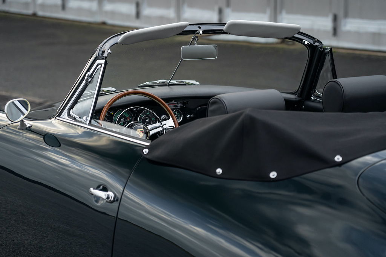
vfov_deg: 13.0
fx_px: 1126
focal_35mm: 105
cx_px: 193
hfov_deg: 19.5
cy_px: 128
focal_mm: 105
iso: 2000
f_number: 4
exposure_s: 1/500
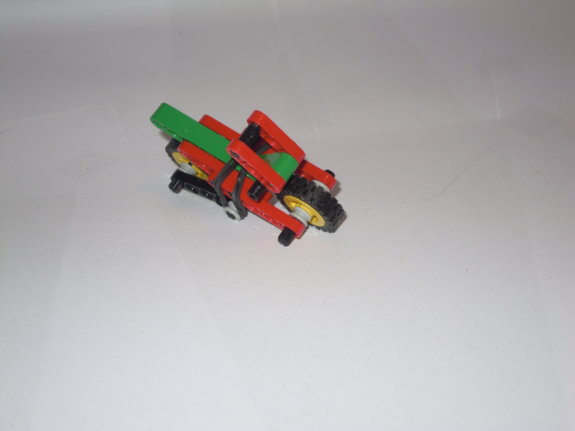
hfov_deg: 41.2
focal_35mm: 46
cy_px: 216
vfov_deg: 31.5
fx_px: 764
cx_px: 288
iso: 100
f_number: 3.4
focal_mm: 8.3
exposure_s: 1/30
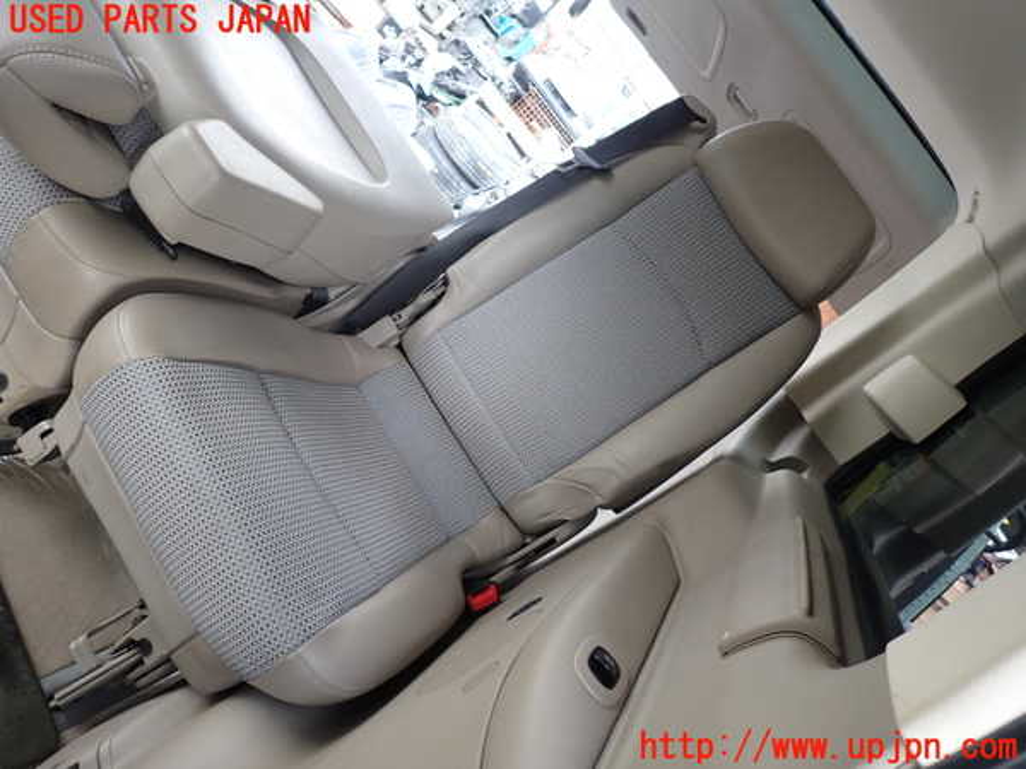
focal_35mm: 25
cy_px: 384
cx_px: 513
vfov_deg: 54.9
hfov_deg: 69.4
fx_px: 741
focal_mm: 4.5
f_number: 2
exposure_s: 1/60
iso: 200
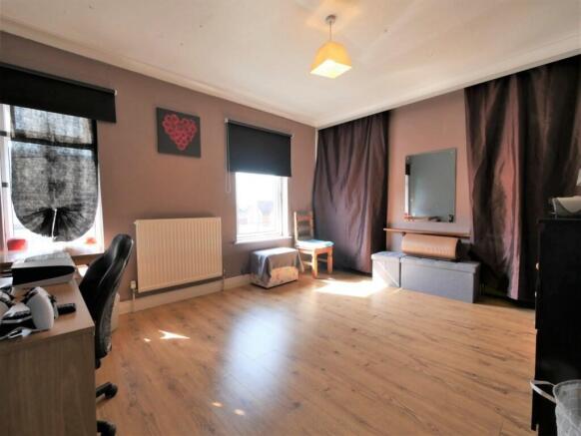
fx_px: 235
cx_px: 290
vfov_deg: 85.7
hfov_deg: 102.0
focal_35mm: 14
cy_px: 218
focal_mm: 7
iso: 200
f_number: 4
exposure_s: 1/60
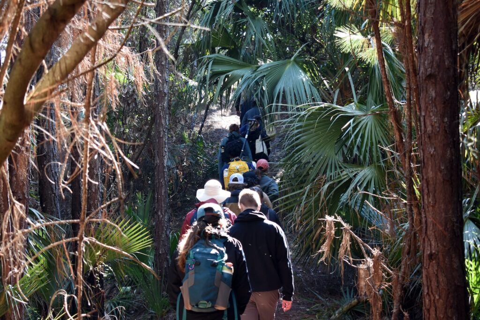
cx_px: 240
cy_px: 160
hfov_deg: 27.0
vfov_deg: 18.2
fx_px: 1000
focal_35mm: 75
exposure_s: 1/80
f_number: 5.6
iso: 400
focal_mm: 50
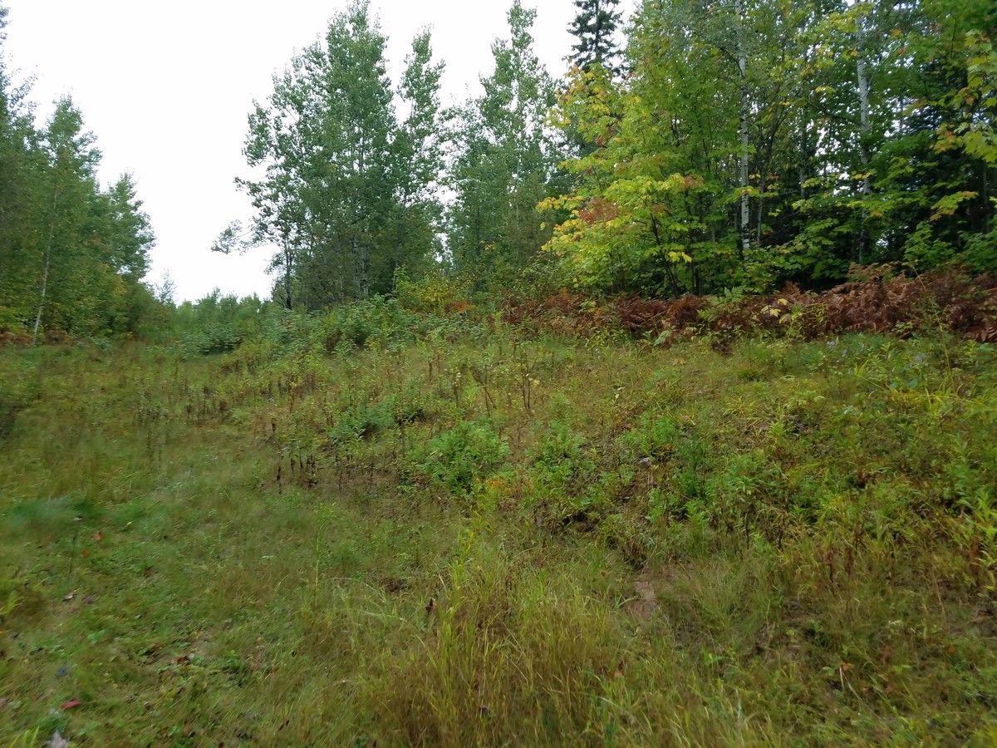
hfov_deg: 67.3
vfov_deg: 53.1
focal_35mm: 26
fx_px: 749
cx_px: 498
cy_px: 374
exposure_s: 1/372
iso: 50
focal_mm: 4.2
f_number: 1.7
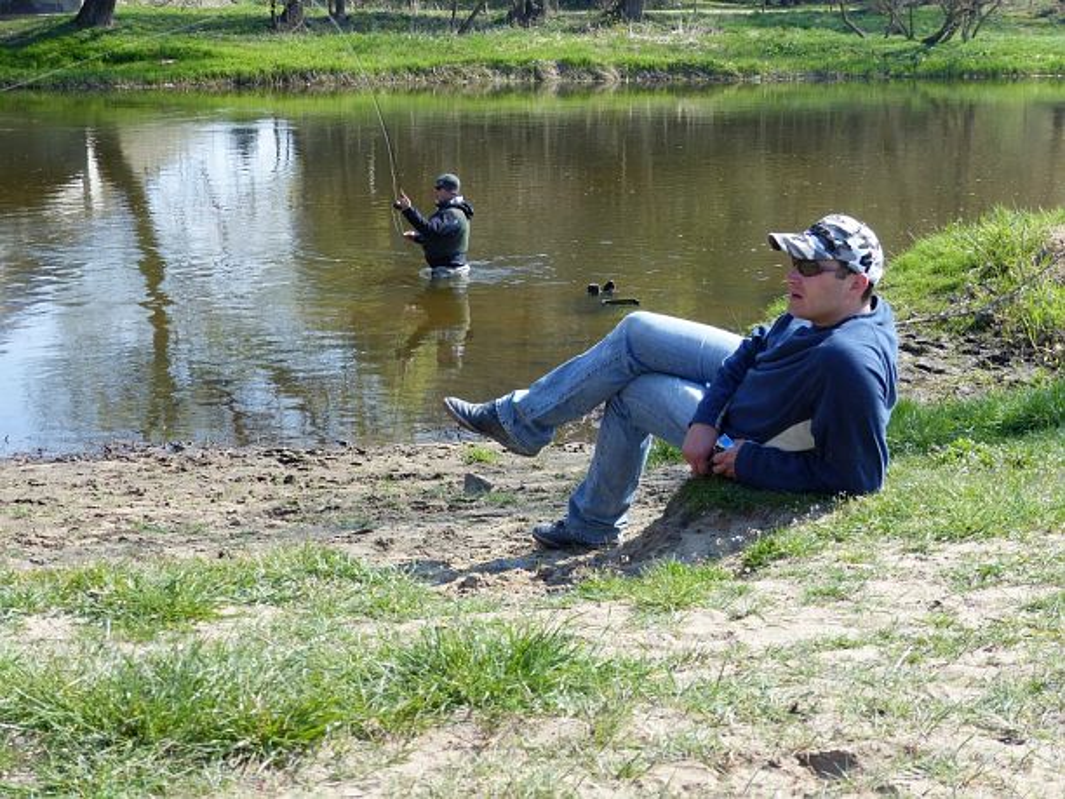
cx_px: 532
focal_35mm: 66
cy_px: 400
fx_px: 2031
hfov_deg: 29.4
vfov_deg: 22.3
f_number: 4
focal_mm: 11.9
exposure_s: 1/320
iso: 100
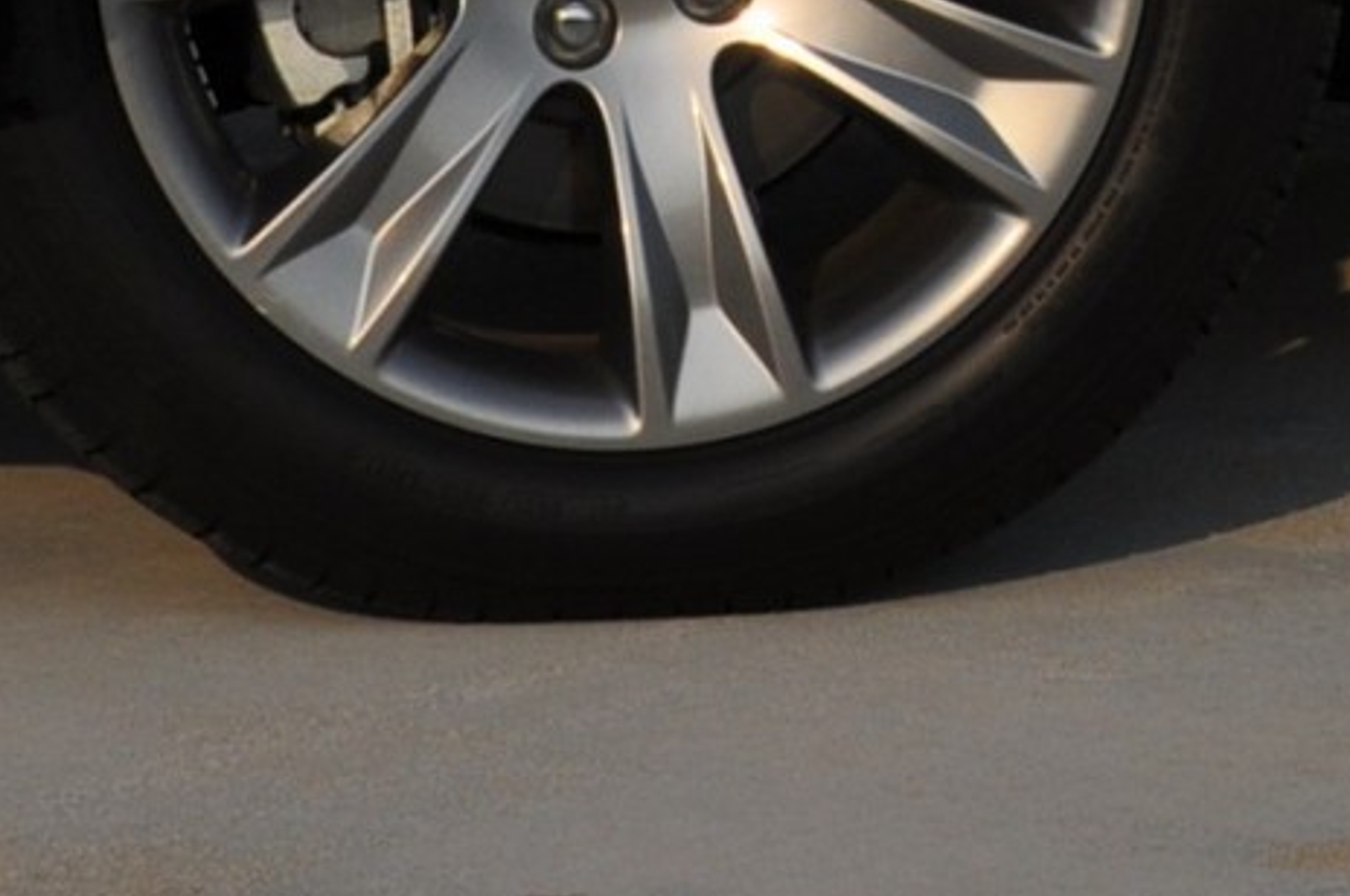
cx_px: 1350
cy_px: -1136
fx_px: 10298
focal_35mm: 275
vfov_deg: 4.9
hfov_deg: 7.5
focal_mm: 34
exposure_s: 1/500
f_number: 11
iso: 200
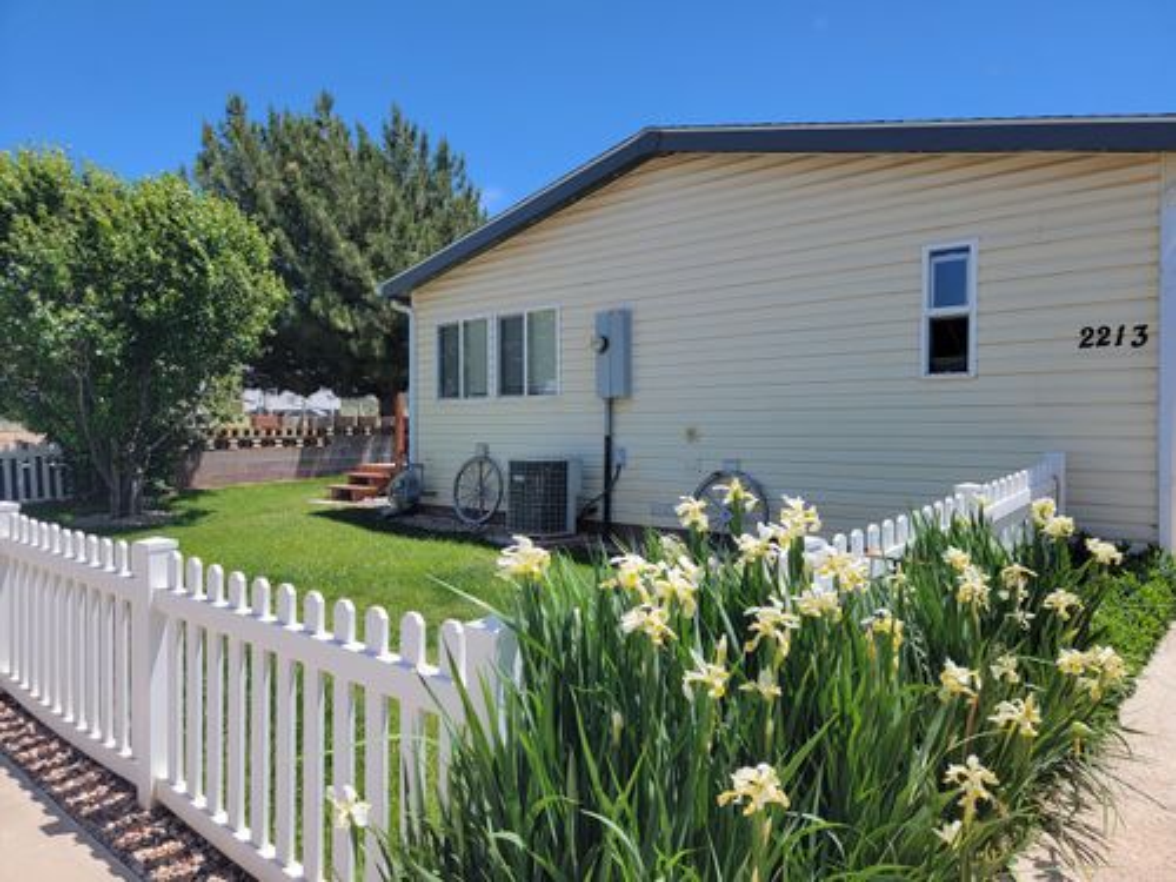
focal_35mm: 24
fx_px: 815
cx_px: 588
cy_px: 441
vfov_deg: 56.8
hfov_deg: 71.6
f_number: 1.8
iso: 16
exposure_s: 1/640
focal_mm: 6.7
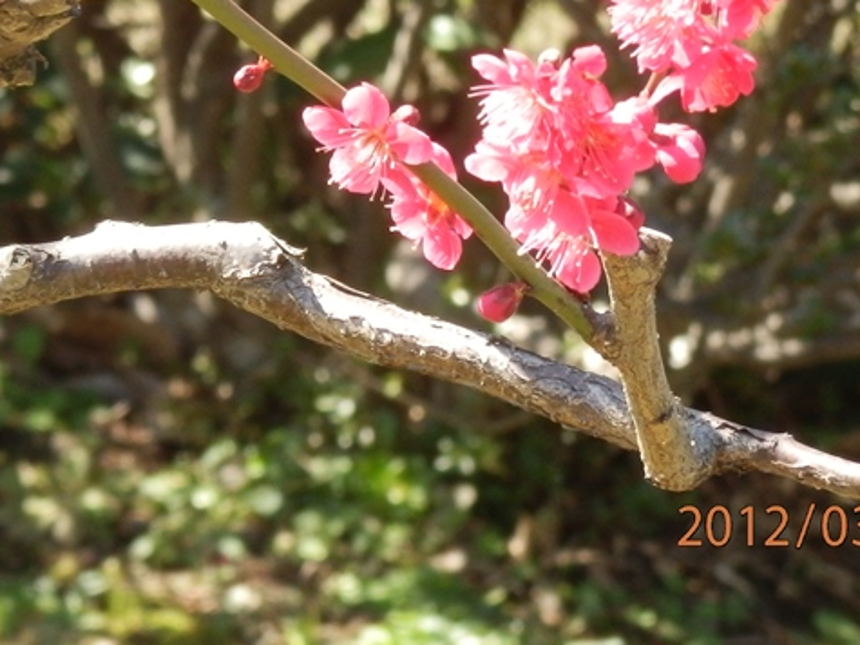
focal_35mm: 332
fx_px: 8246
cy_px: -22
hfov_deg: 6.0
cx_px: 148
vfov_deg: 4.5
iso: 200
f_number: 5.5
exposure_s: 1/160
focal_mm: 27.5
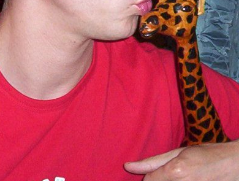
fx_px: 1136
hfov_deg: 12.0
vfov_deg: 9.0
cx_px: 141
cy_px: 3
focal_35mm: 164
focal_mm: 7.1
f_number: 2.97
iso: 140
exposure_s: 1/69.5
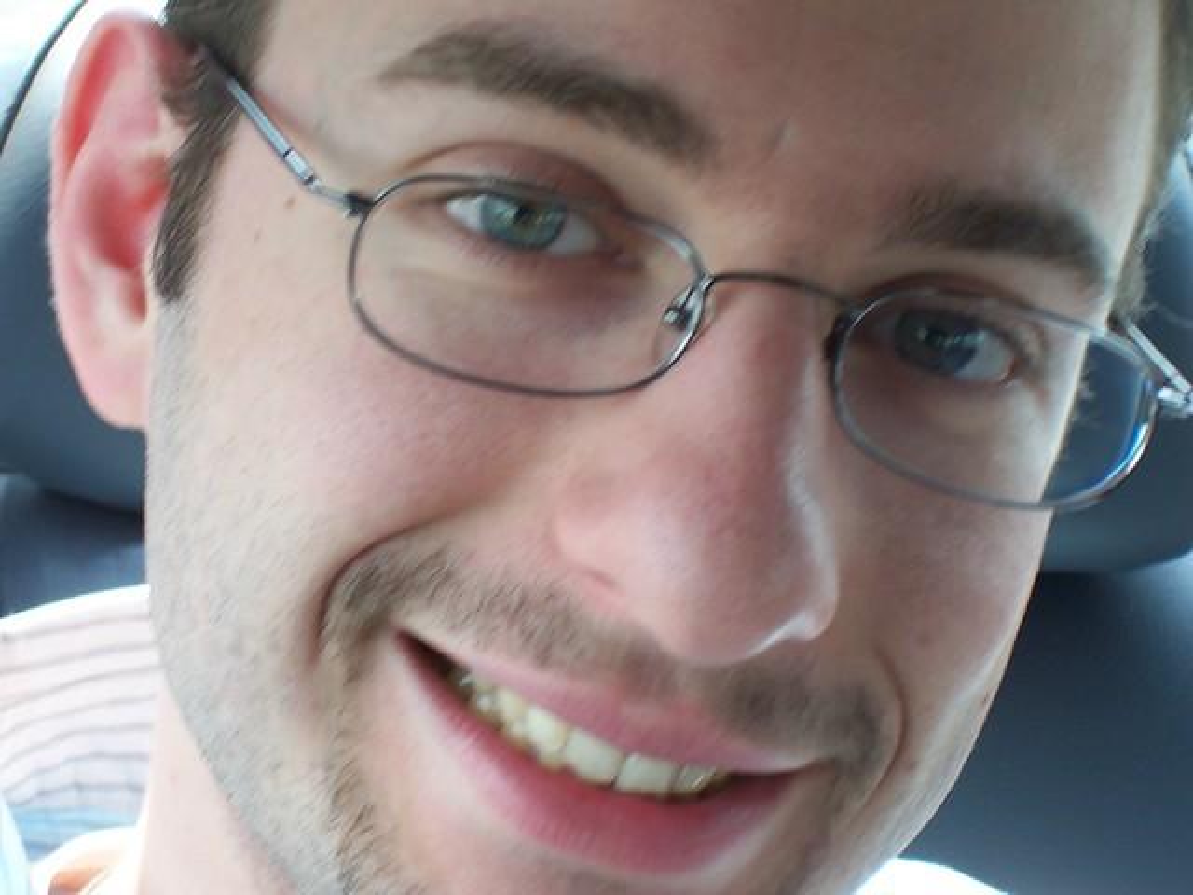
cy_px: 448
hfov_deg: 17.7
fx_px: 3825
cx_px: 596
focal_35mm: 111
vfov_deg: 13.3
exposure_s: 1/90
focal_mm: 16.8
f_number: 4.8
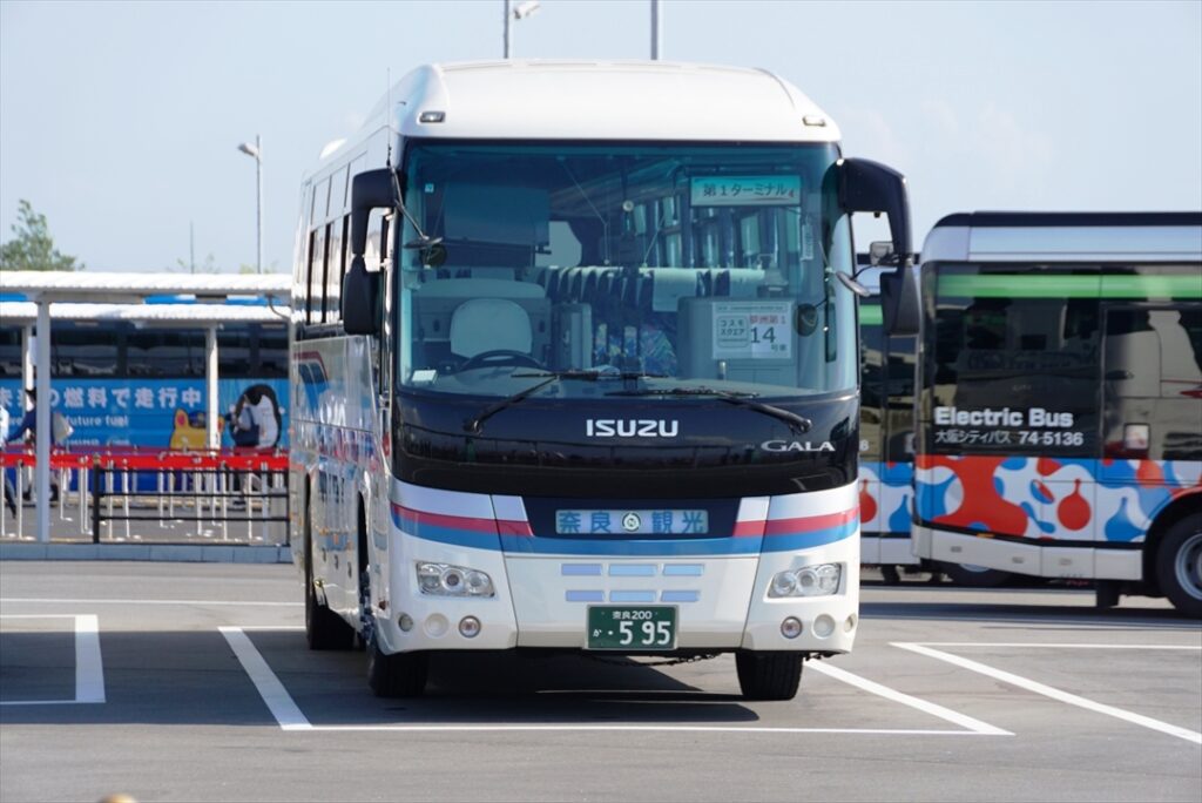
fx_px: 6013
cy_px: 402
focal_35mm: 180
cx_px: 601
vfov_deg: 7.6
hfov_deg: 11.4
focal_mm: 120
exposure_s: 1/250
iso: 100
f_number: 6.3
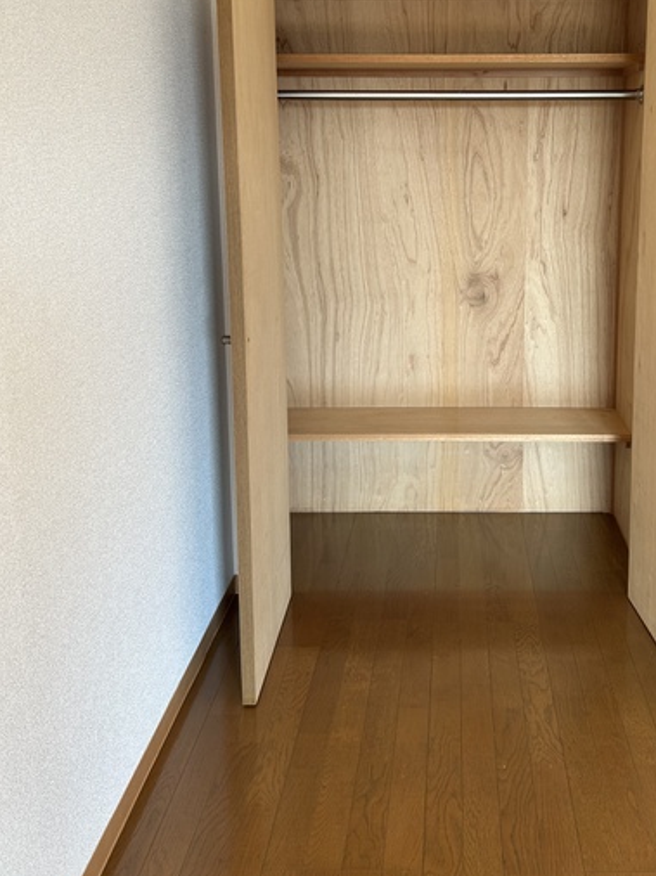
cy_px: 289
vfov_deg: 50.4
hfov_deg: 39.0
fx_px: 910
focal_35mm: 36
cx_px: 453
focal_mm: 5.7
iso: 50
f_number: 1.5
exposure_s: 1/121
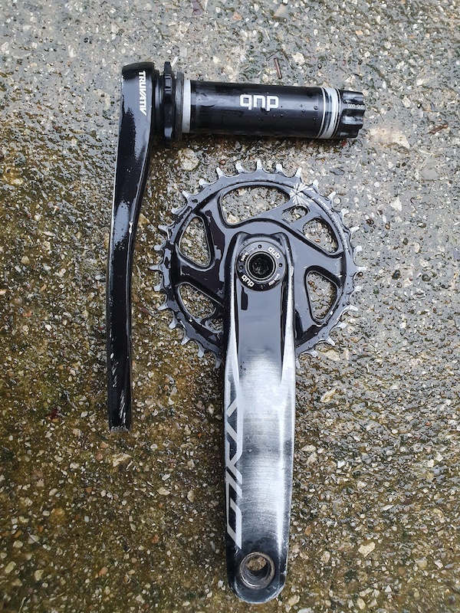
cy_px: 306
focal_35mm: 26
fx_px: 461
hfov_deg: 53.1
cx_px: 230
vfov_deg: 67.3
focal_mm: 4.32
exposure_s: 1/50
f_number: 2.4
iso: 320
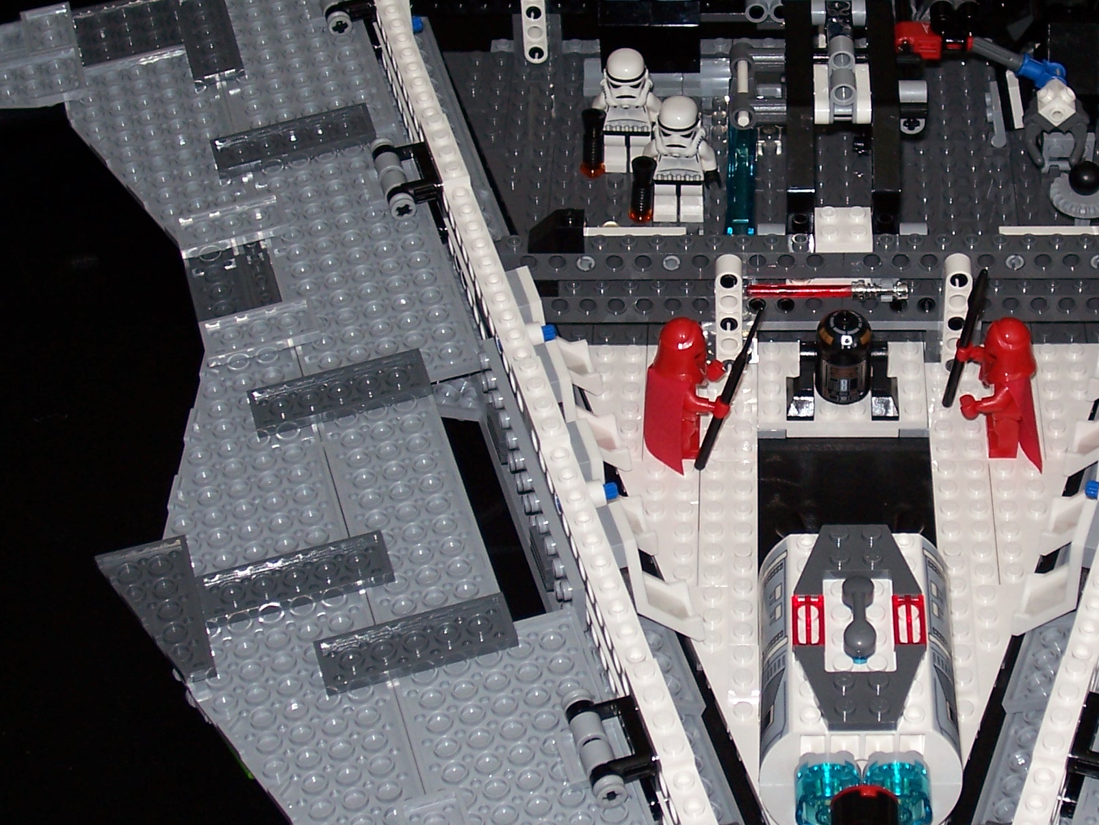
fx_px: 2699
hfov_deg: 22.9
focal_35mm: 85
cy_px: 344
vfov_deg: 17.4
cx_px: 771
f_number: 3.4
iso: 80
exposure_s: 1/60
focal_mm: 8.6
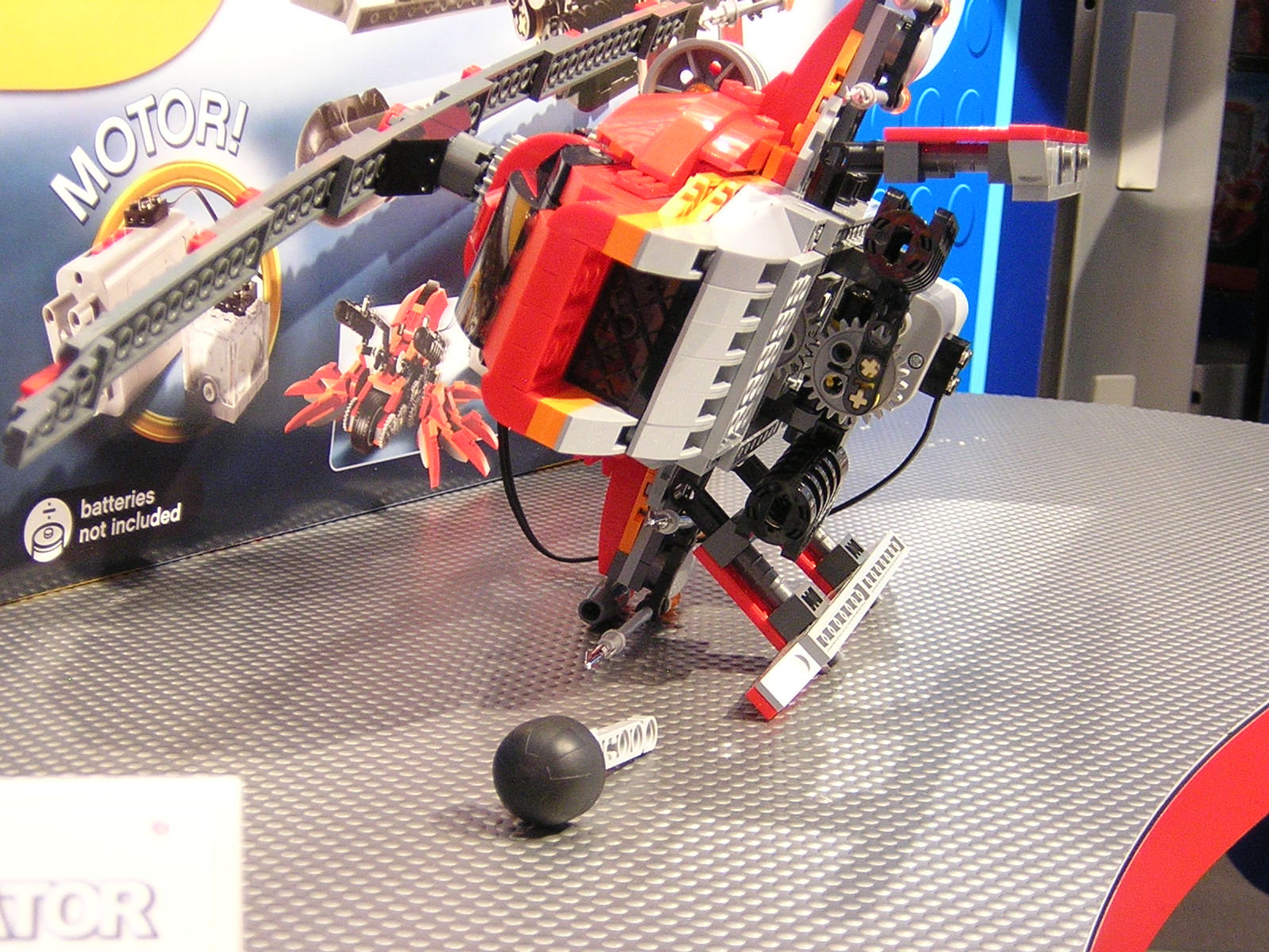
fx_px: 2273
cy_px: 476
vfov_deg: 23.7
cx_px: 634
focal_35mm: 62
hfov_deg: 31.2
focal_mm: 8.1
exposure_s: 1/2.3
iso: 400
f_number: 3.4
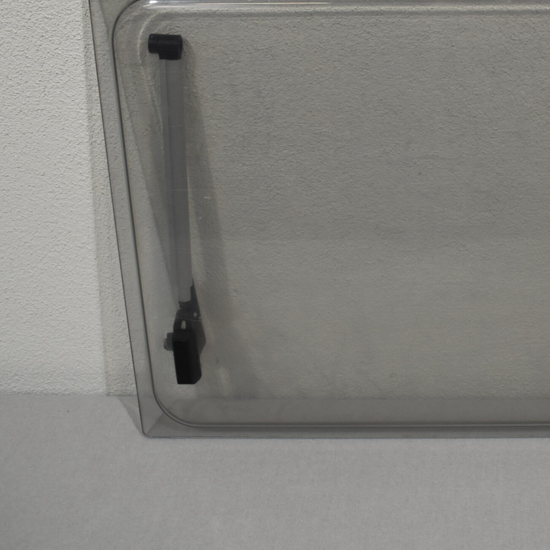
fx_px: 899
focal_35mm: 50
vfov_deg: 33.8
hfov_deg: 33.2
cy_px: 196
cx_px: 432
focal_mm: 20
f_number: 5.6
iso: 400
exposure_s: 1/125
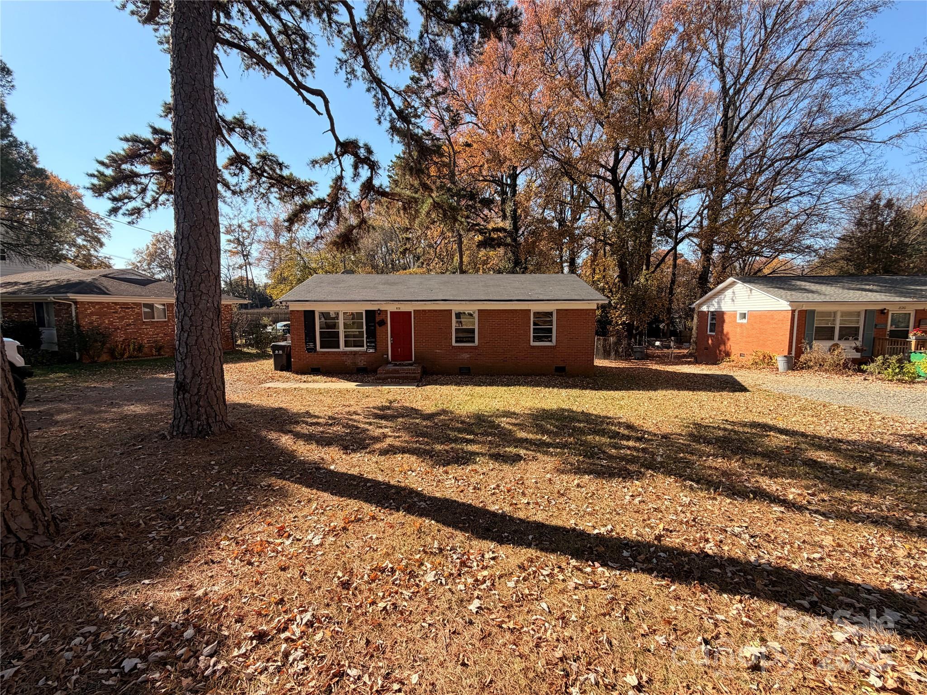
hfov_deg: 102.1
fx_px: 375
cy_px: 348
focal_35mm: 14
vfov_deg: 85.7
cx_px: 464
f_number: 2.2
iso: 40
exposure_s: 1/596
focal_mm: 2.22
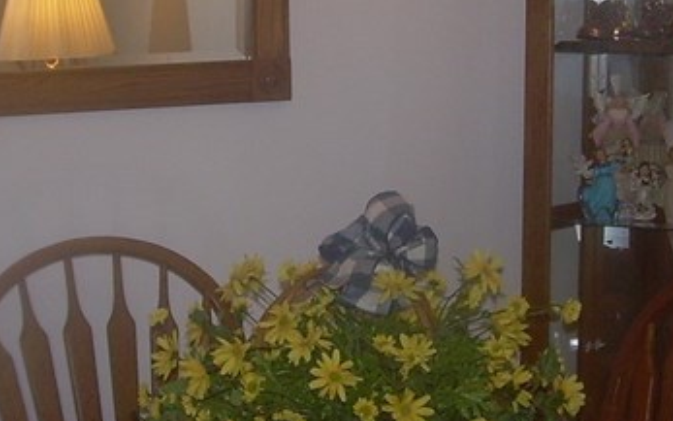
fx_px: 2183
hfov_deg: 17.5
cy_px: 109
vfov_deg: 11.0
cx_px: 353
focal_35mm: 119
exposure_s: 1/60
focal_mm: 6.3
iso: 50
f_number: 2.8
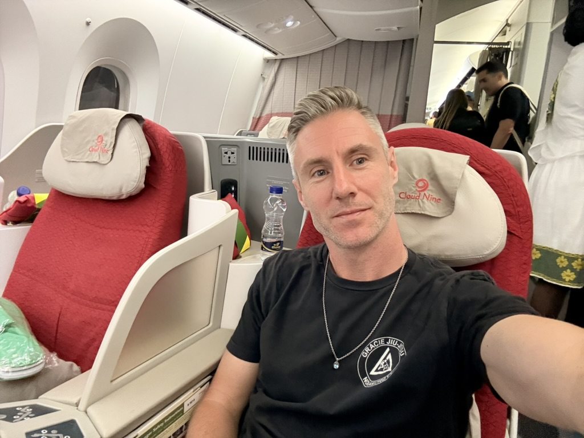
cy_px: 219
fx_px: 388
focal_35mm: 23
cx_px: 292
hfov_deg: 73.9
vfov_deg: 58.9
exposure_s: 1/28
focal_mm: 2.69
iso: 640
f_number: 1.9
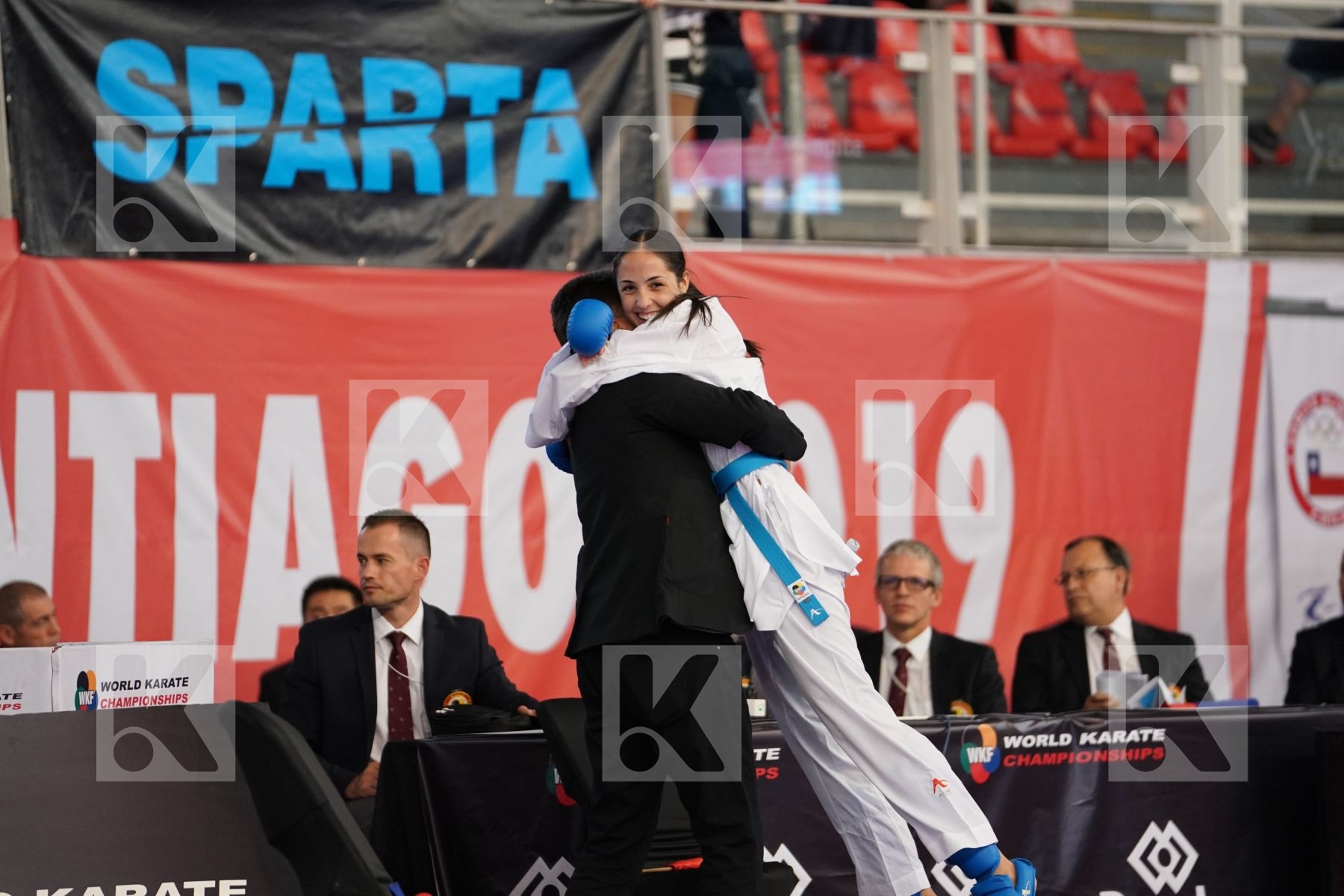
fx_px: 7466
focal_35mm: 200
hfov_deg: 10.3
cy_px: 448
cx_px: 672
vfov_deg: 6.9
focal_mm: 200
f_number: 2.8
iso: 2500
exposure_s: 1/1000
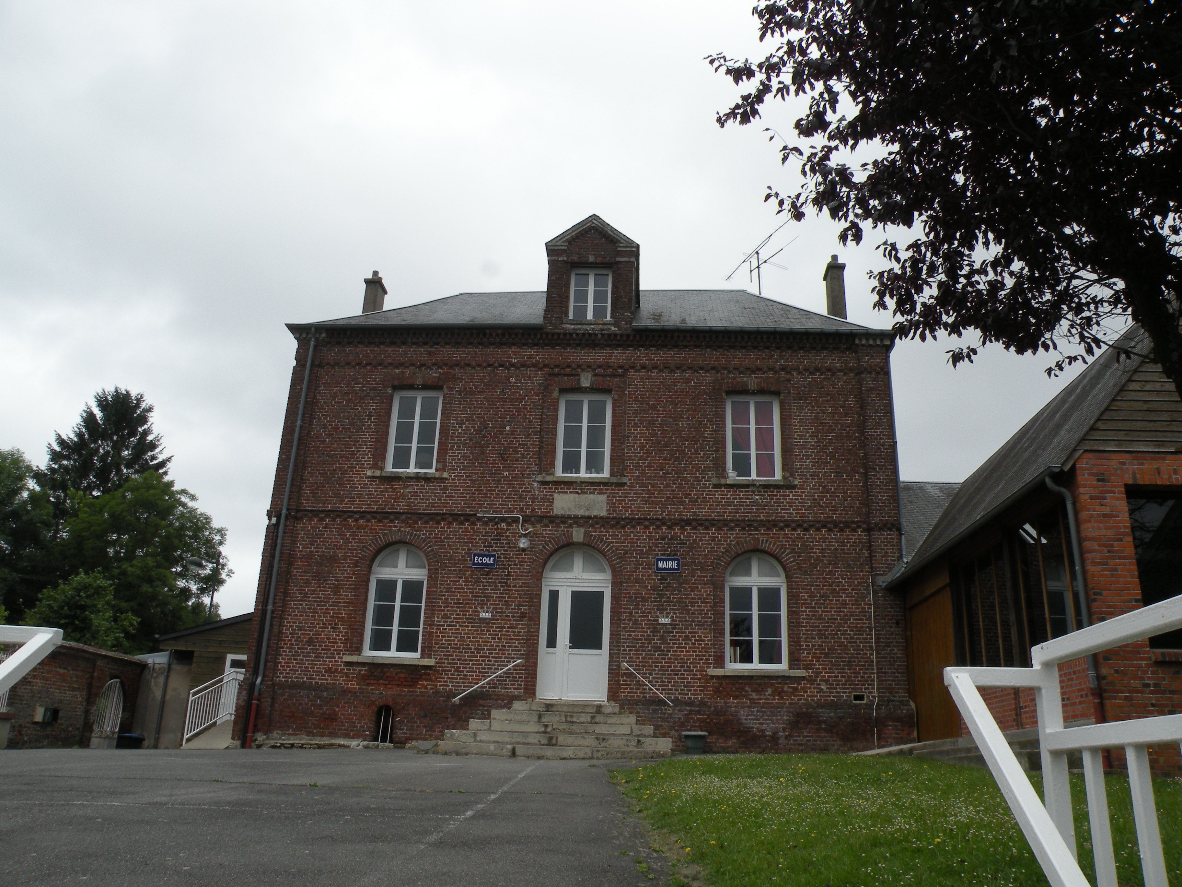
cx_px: 591
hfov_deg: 65.3
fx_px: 922
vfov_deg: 51.4
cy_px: 444
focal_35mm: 27
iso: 64
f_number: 6.3
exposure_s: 1/281
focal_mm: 4.7
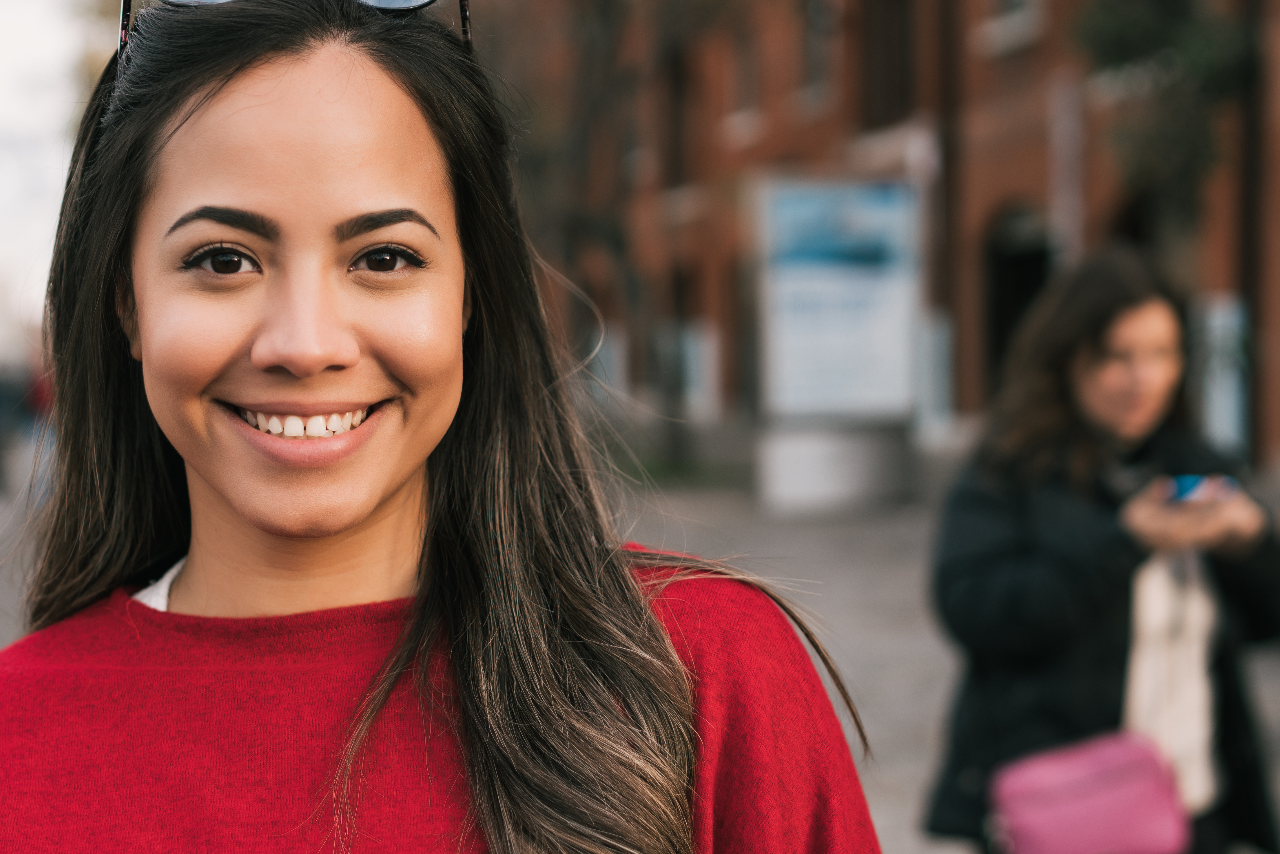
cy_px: 615
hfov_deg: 31.8
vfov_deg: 21.4
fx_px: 2240
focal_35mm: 63
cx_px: 505
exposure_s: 1/400
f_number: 2.2
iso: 100
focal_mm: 35
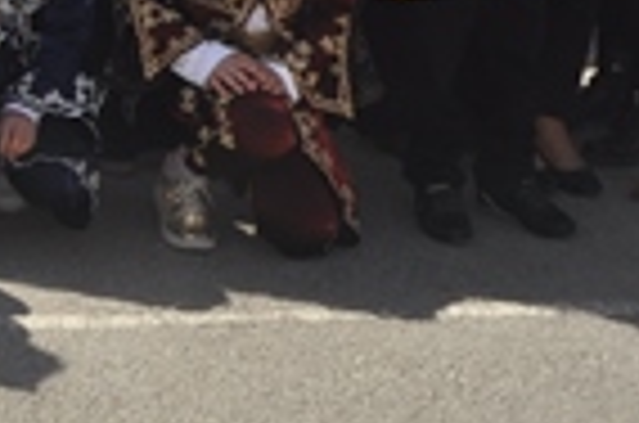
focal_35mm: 122
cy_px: -439
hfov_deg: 15.3
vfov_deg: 10.3
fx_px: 2161
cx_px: -382
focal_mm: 18
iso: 200
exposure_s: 1/200
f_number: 13
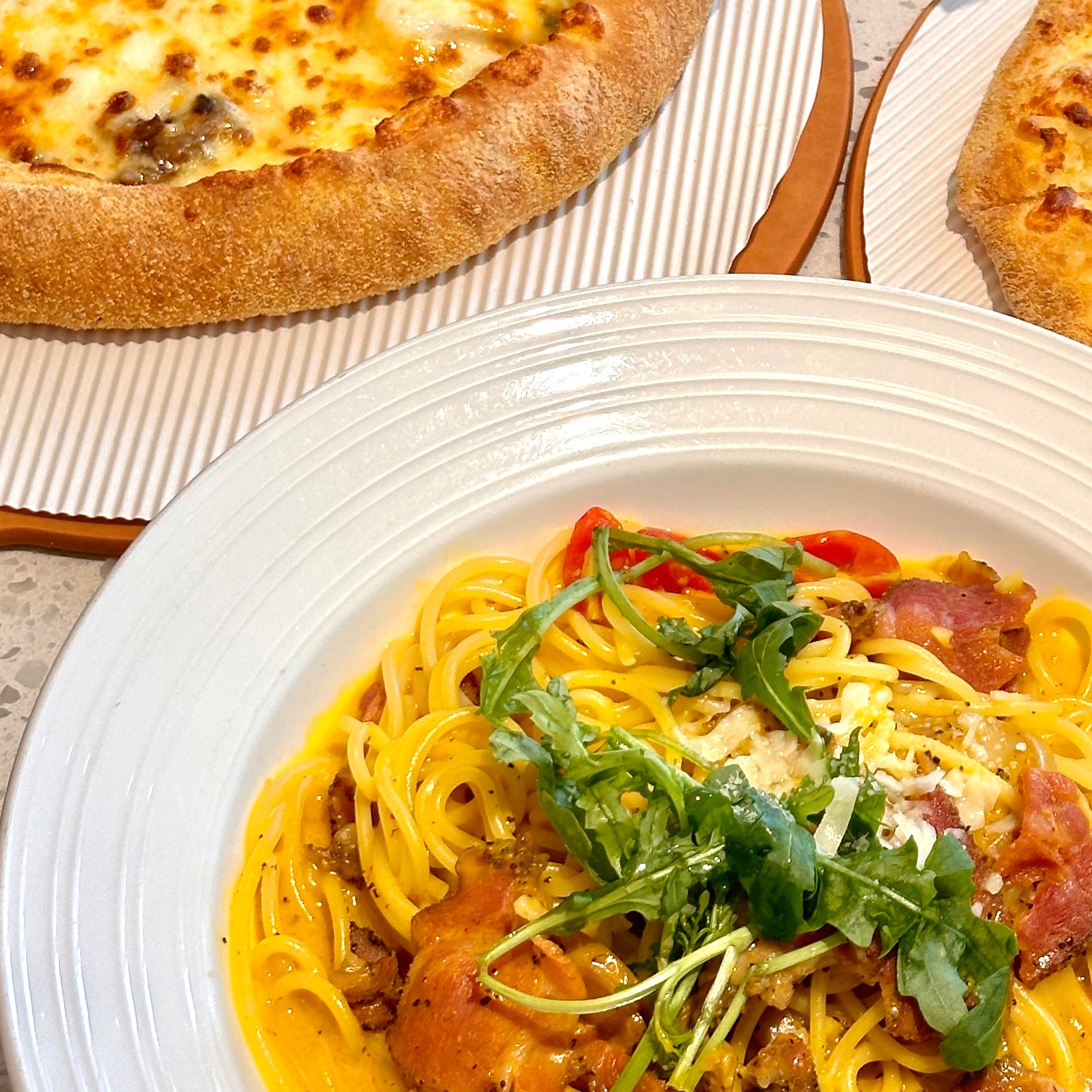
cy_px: 204
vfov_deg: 18.7
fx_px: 3284
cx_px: 799
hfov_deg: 18.8
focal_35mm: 92
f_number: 1.78
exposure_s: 1/169
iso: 50
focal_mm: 6.86
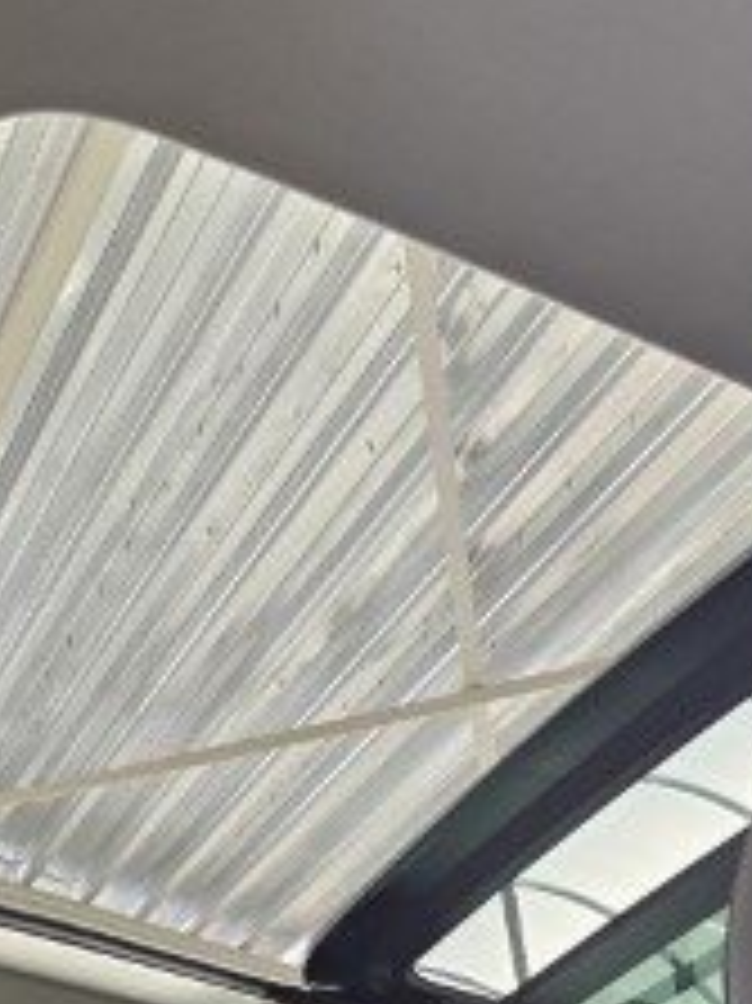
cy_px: 1270
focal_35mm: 66
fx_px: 1914
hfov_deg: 22.2
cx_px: 315
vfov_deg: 25.7
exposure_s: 1/100
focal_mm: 6.3
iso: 250
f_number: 1.7
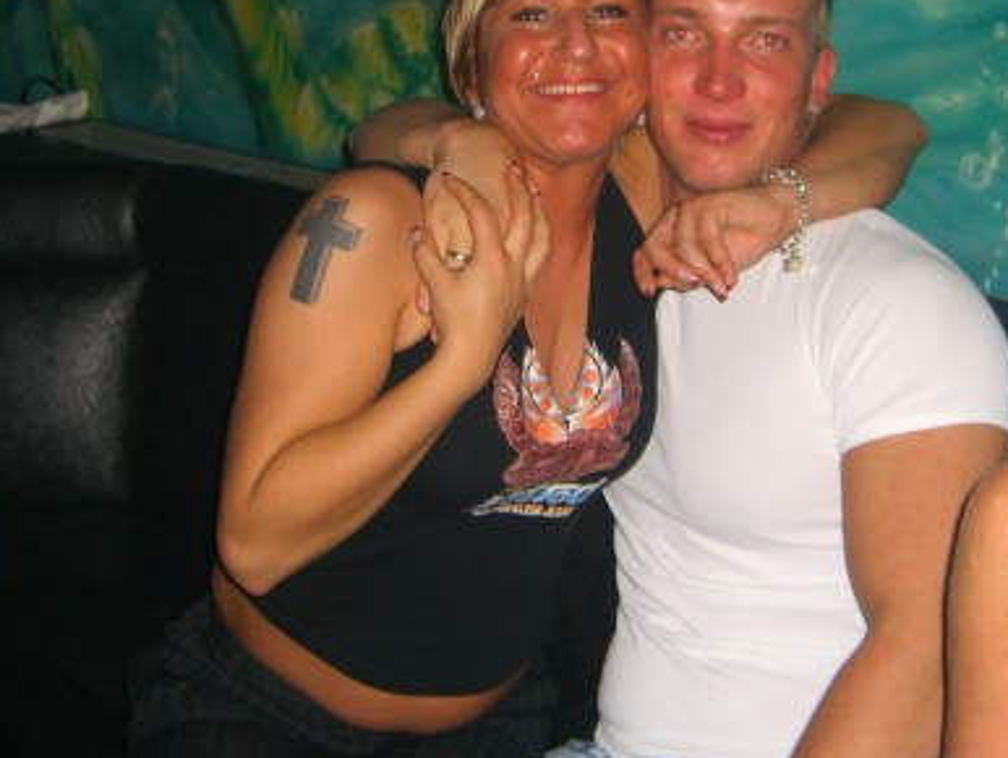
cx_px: 593
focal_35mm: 59
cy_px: 222
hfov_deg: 32.6
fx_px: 1719
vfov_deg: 24.7
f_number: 2.8
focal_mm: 7.9
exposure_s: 1/60
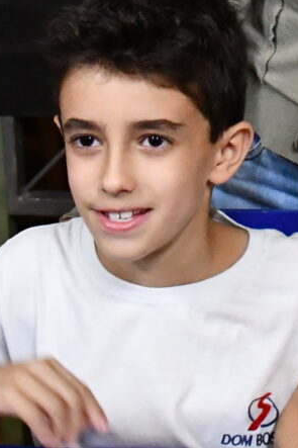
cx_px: 358
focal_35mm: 143
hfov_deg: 9.5
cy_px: -44
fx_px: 1777
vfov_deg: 14.0
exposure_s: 1/60
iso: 6400
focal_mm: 22
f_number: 3.5
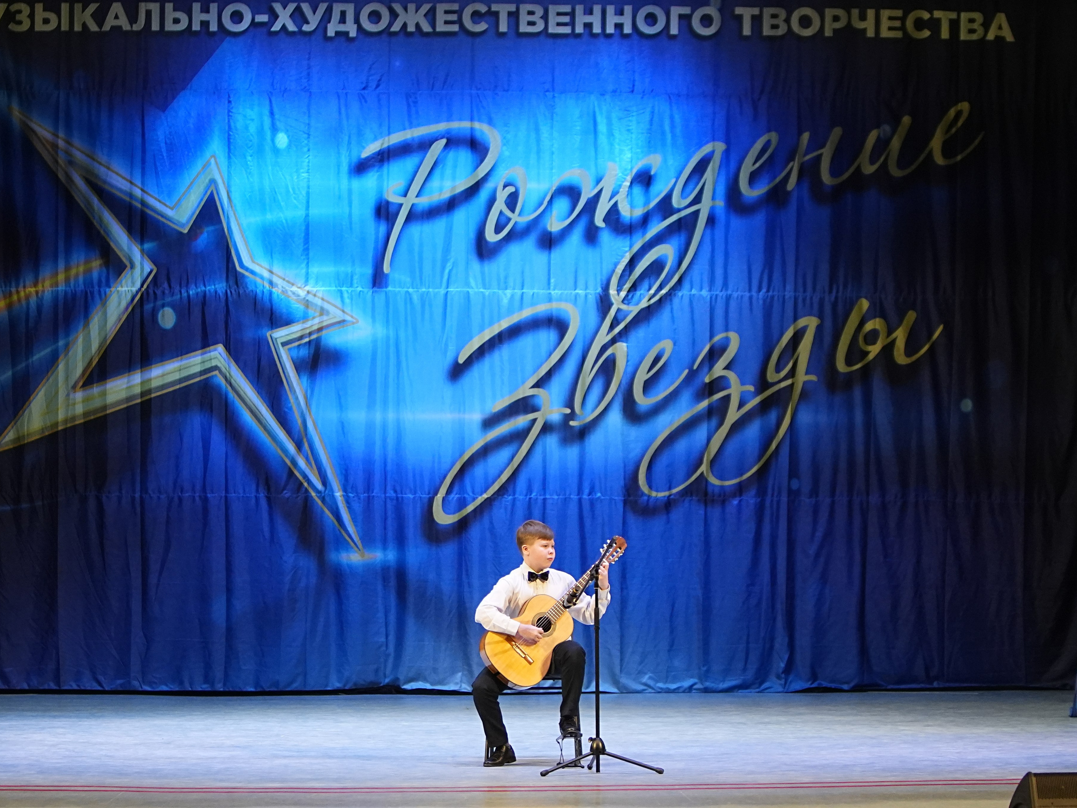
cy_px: 405
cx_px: 471
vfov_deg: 13.0
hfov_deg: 17.3
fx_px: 3547
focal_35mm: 114
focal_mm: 70
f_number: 2.8
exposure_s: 1/400
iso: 3200
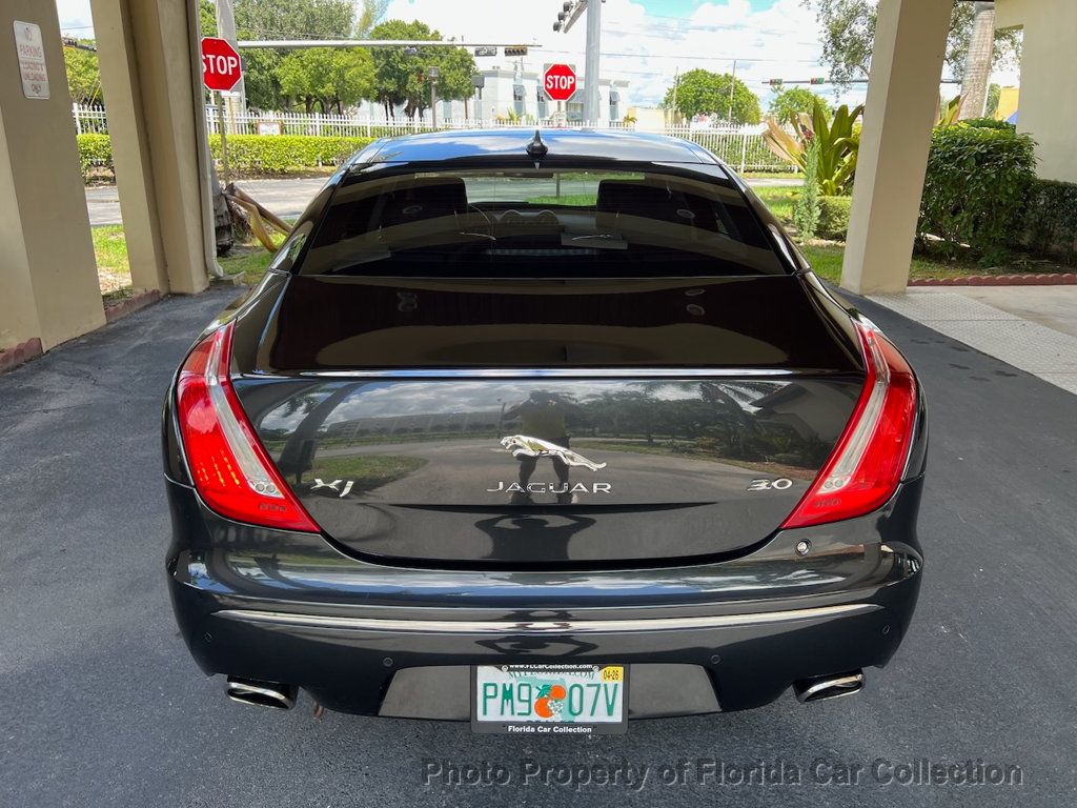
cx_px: 538
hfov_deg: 67.3
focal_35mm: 26
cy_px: 404
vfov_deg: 53.1
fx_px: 809
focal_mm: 5.7
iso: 50
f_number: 1.5
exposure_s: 1/466
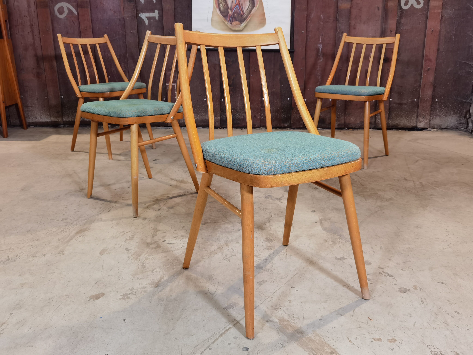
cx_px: 236
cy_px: 178
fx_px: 424
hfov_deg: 58.4
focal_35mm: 31
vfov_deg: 45.4
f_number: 1.9
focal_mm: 6.71
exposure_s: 1/50
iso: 125
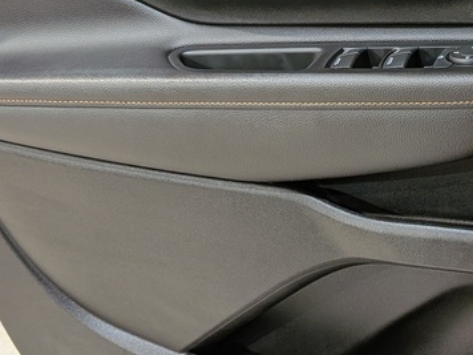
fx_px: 943
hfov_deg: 27.4
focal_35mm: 69
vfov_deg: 21.3
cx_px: 400
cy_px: 176
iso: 56
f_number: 1.7
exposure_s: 1/50
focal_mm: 4.53
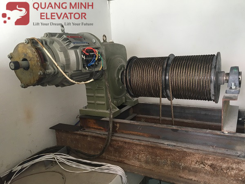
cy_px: 92
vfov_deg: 48.2
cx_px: 122
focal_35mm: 29
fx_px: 205
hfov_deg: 61.7
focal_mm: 4.15
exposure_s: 1/33
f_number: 2.2
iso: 32
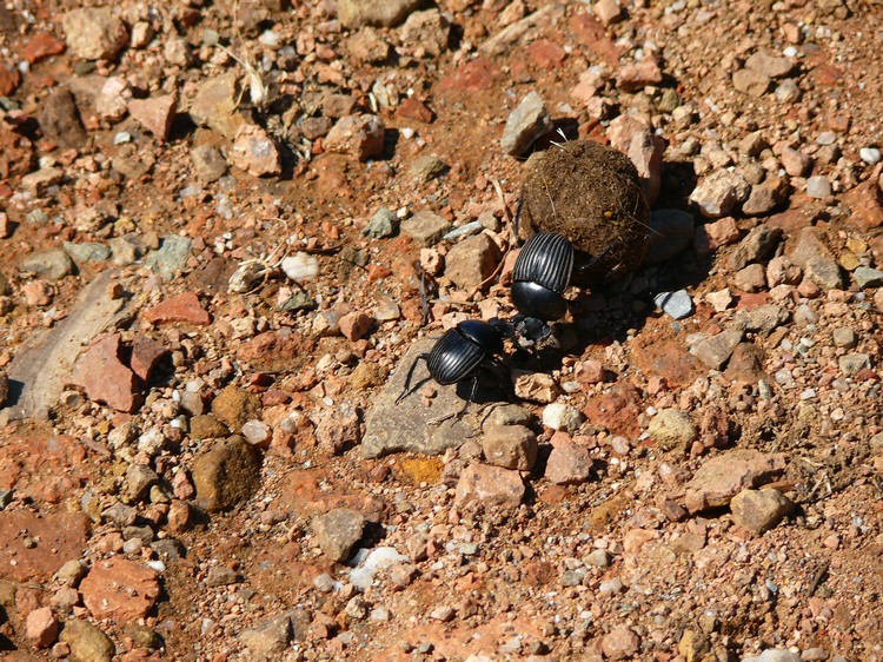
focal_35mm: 420
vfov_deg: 3.5
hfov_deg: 4.7
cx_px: 442
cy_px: 331
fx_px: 10710
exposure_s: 1/200
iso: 100
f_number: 5
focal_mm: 88.8
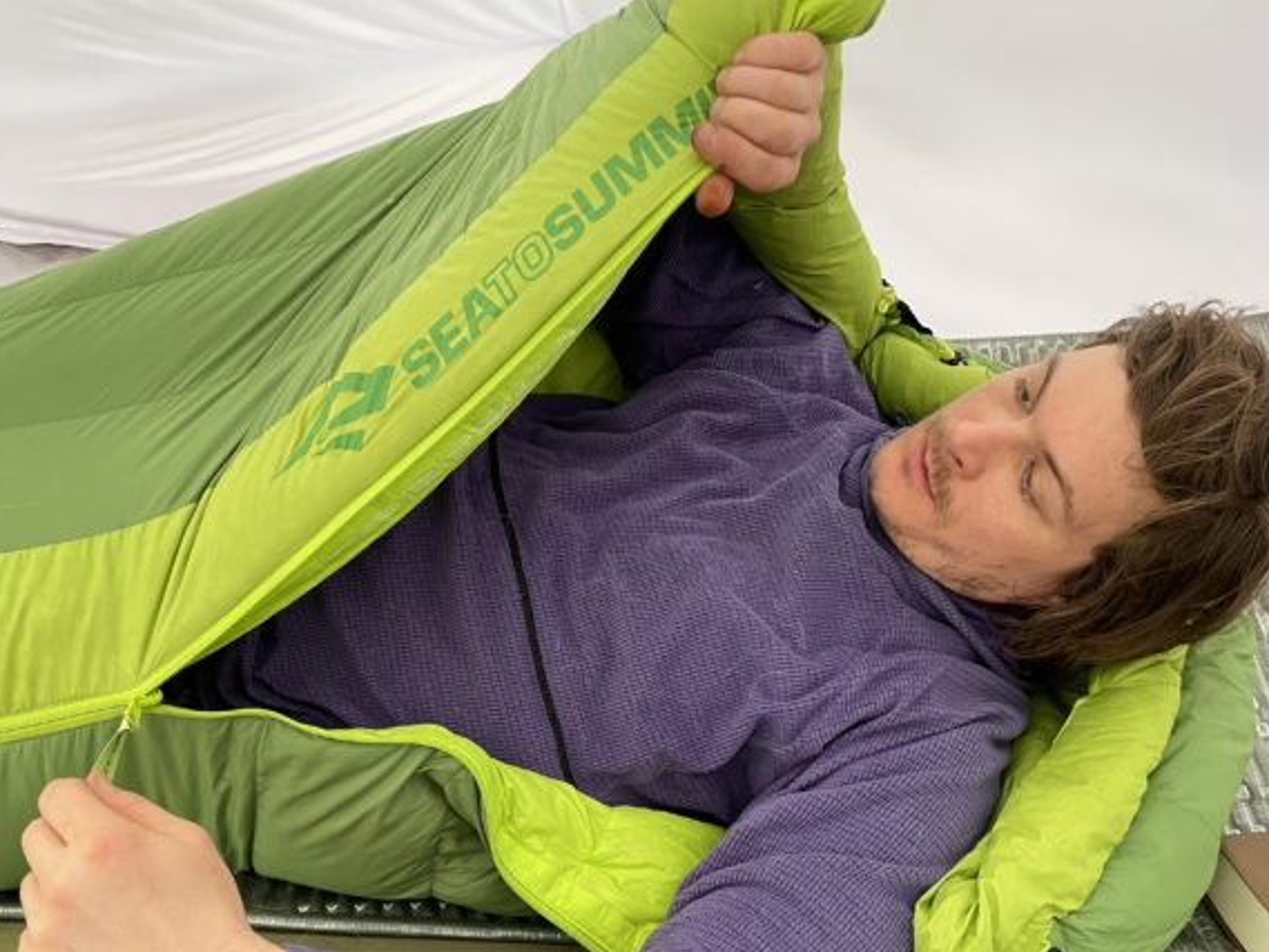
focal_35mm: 32
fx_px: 1173
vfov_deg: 43.9
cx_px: 535
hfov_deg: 56.5
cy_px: 576
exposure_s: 1/91
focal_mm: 4.2
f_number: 1.6
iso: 125
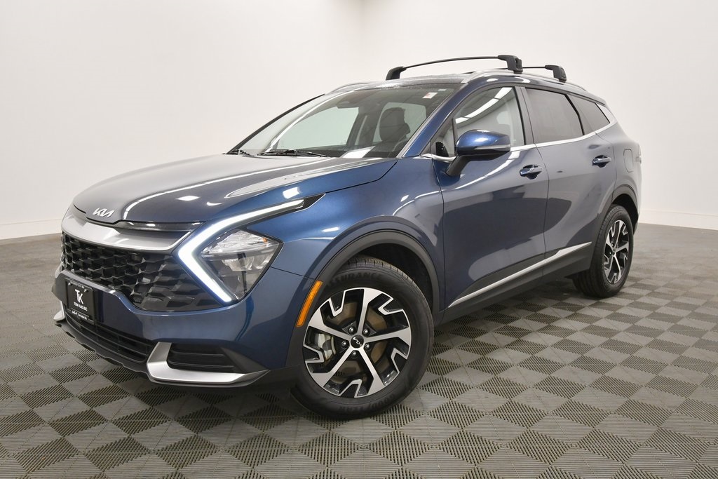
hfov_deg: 61.9
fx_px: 598
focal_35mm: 30
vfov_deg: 43.6
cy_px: 240
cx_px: 359
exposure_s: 1/125
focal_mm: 20
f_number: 5.6
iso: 800
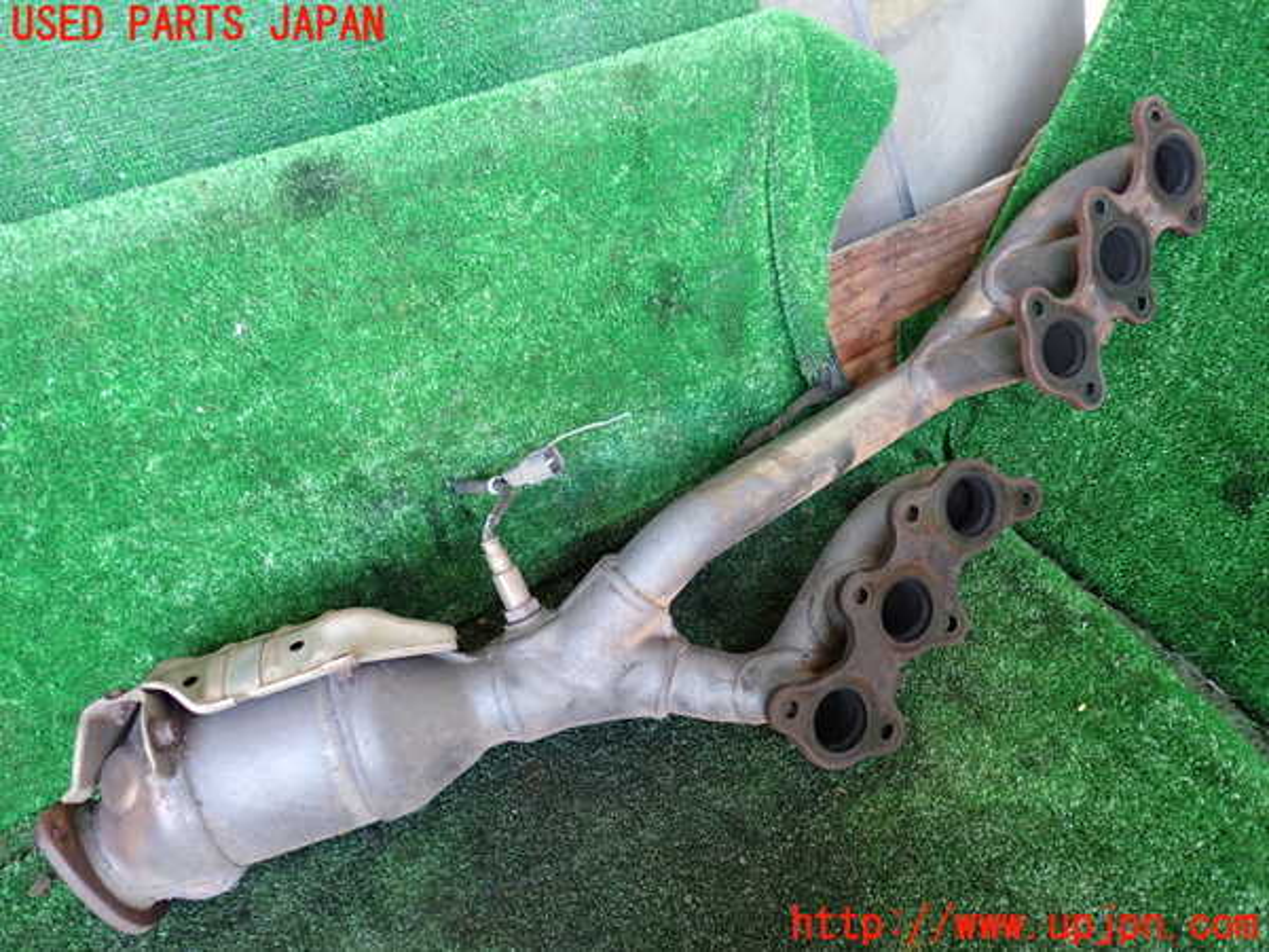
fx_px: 1100
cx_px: 634
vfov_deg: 46.8
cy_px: 476
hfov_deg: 60.0
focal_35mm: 30
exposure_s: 1/30
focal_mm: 5.4
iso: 200
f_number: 2.3
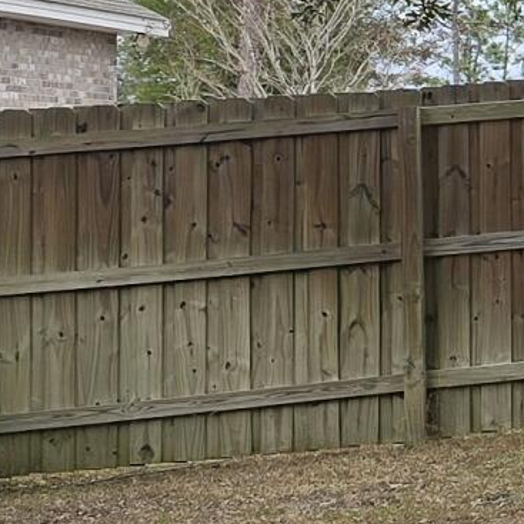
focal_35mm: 166
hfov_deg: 8.5
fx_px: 2843
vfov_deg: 10.5
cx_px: 1655
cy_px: 194
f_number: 1.7
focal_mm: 6.3
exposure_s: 1/180
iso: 25
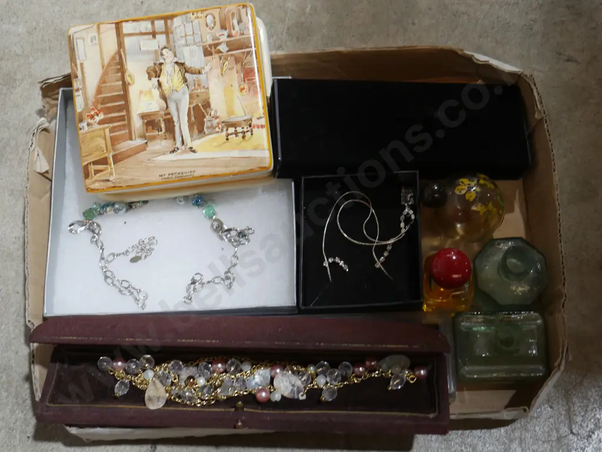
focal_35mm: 50
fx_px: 870
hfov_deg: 38.2
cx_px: 301
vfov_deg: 29.1
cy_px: 226
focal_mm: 25
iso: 640
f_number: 5.3
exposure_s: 1/60
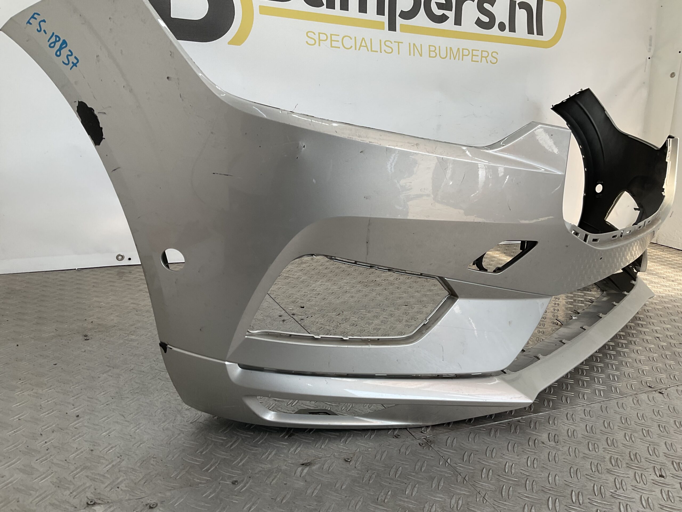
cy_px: 256
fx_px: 571
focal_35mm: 29
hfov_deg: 61.7
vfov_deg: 48.2
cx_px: 341
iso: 16
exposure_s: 1/248
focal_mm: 3
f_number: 1.8
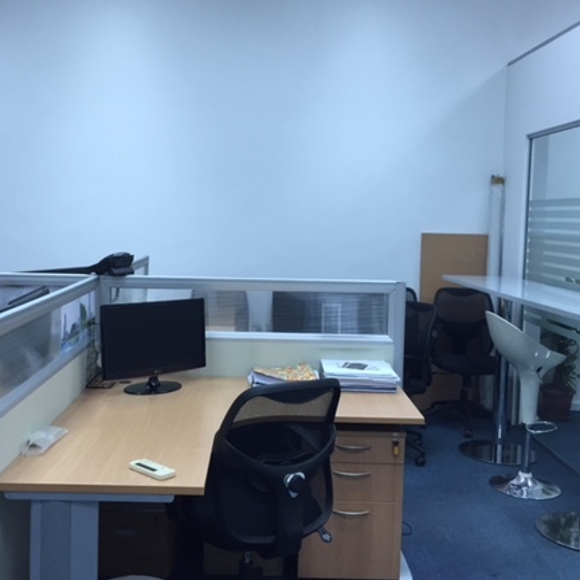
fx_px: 720
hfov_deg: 43.8
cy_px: 259
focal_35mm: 38
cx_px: 251
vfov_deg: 43.8
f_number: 2.2
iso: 64
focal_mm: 4.15
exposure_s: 1/33
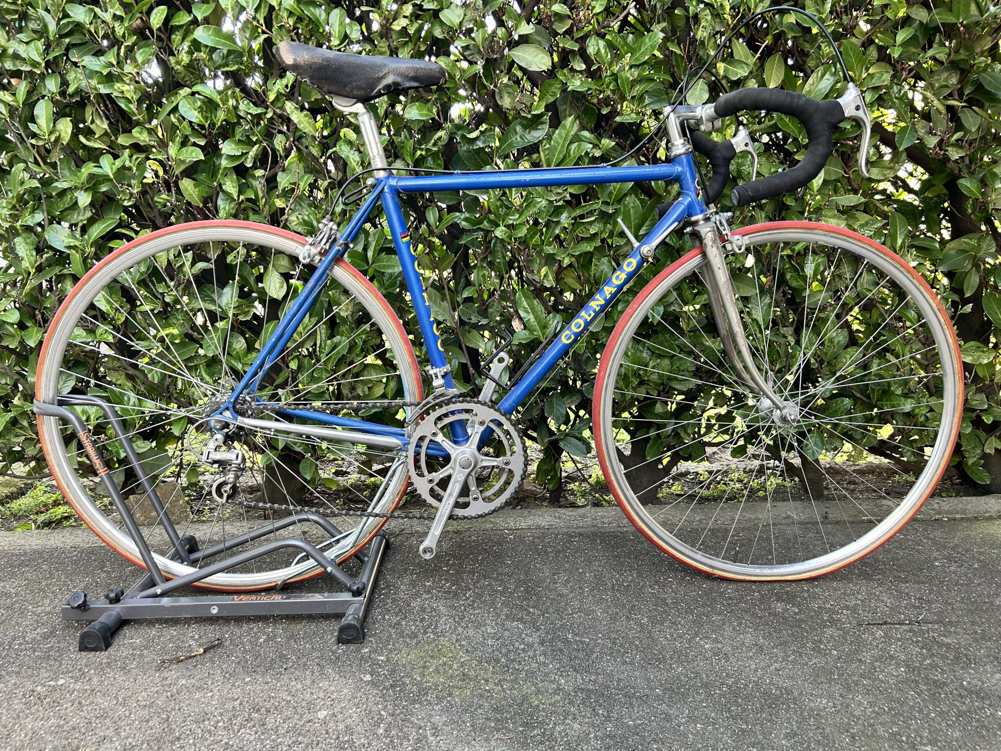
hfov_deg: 67.3
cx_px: 500
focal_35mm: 26
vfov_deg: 53.1
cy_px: 376
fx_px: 752
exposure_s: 1/121
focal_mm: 5.7
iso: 64
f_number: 1.5
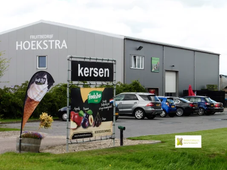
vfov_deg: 14.5
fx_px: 669
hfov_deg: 19.3
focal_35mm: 102
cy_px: 85
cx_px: 114
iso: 100
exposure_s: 1/160
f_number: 6.3
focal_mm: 18.2
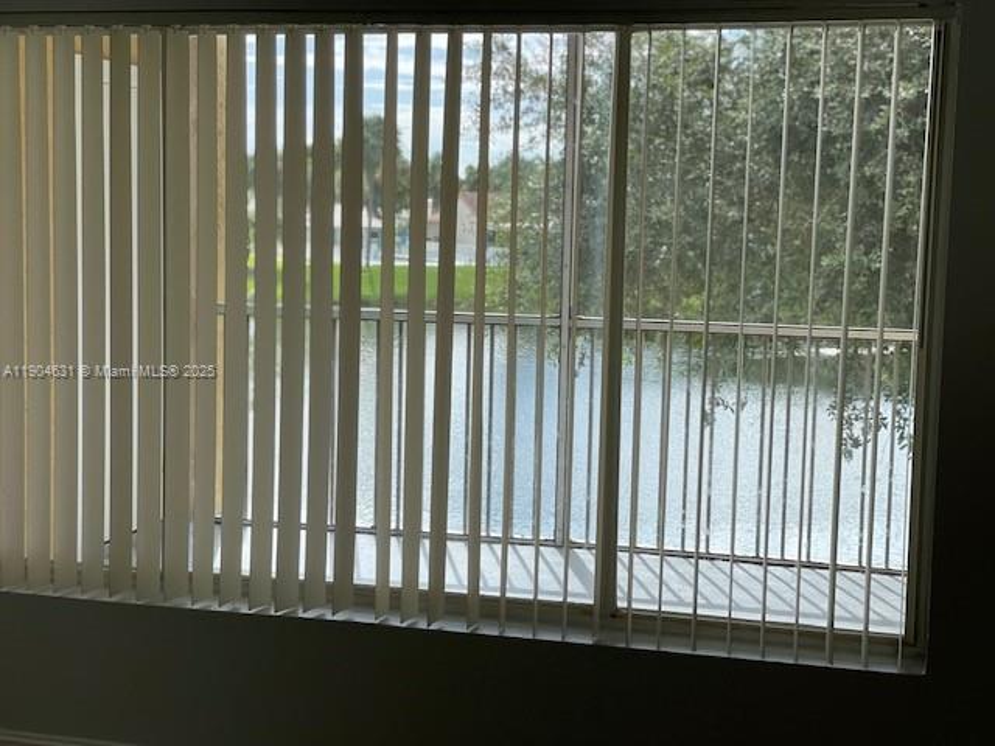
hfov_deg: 36.8
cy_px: 373
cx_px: 498
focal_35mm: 52
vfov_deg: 28.0
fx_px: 1495
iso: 25
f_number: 2
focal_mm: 6
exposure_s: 1/452
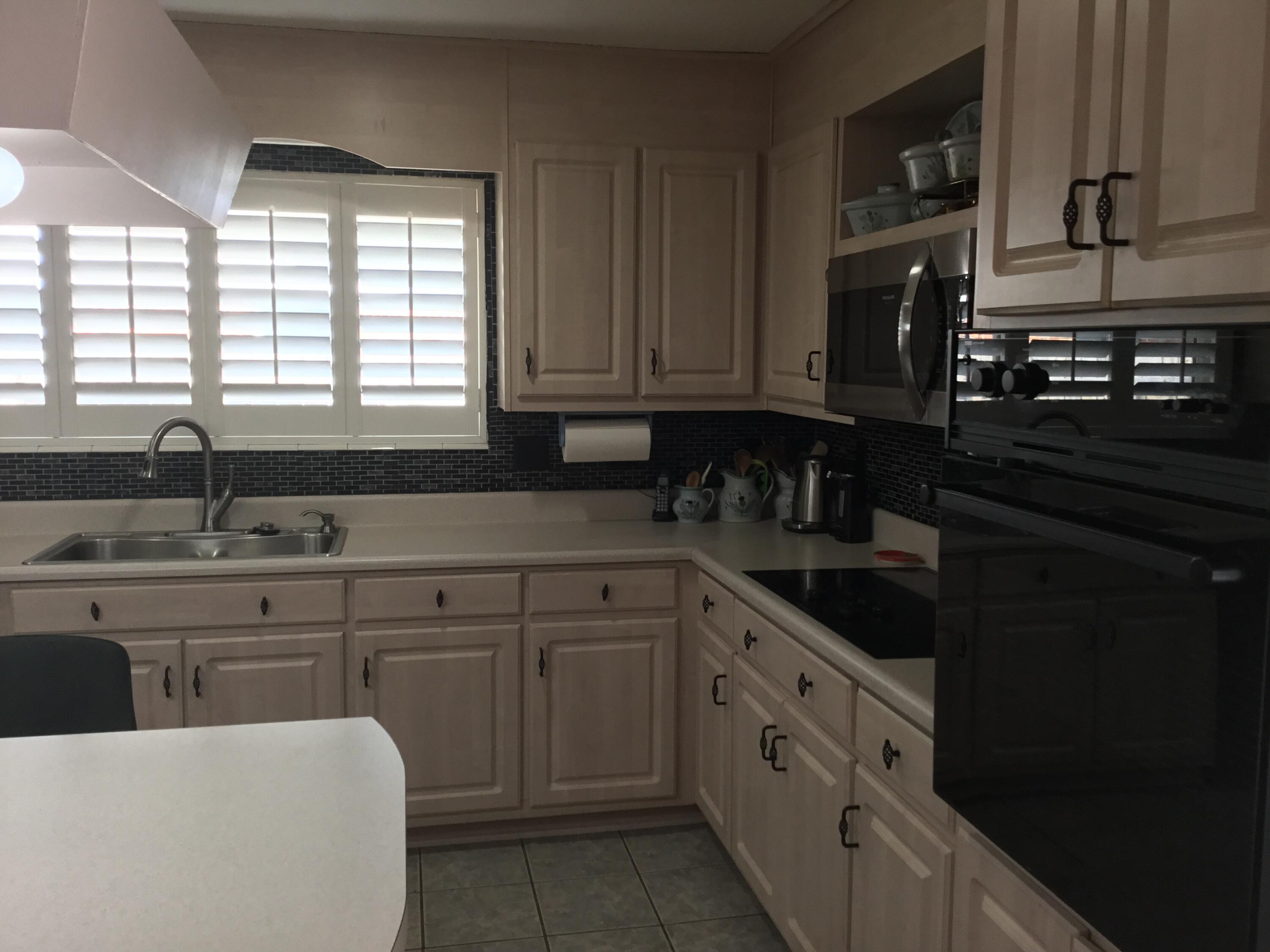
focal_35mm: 31
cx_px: 635
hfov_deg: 58.4
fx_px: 1137
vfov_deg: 45.4
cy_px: 476
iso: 64
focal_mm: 3.3
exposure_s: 1/30
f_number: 2.4
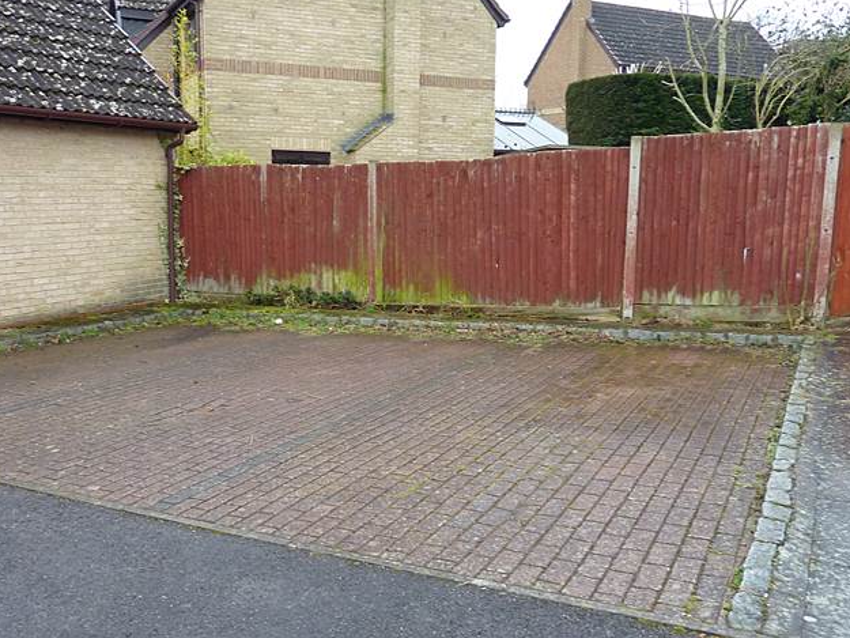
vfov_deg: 44.2
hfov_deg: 56.7
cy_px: 329
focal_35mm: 32
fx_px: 786
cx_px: 386
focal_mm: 4.1
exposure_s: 1/30
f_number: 3.3
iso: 200
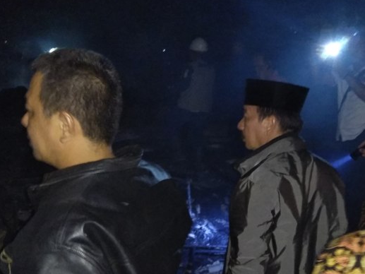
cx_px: 186
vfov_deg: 52.8
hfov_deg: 67.3
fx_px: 274
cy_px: 161
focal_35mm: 26
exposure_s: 1/14
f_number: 2
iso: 1250
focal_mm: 3.57
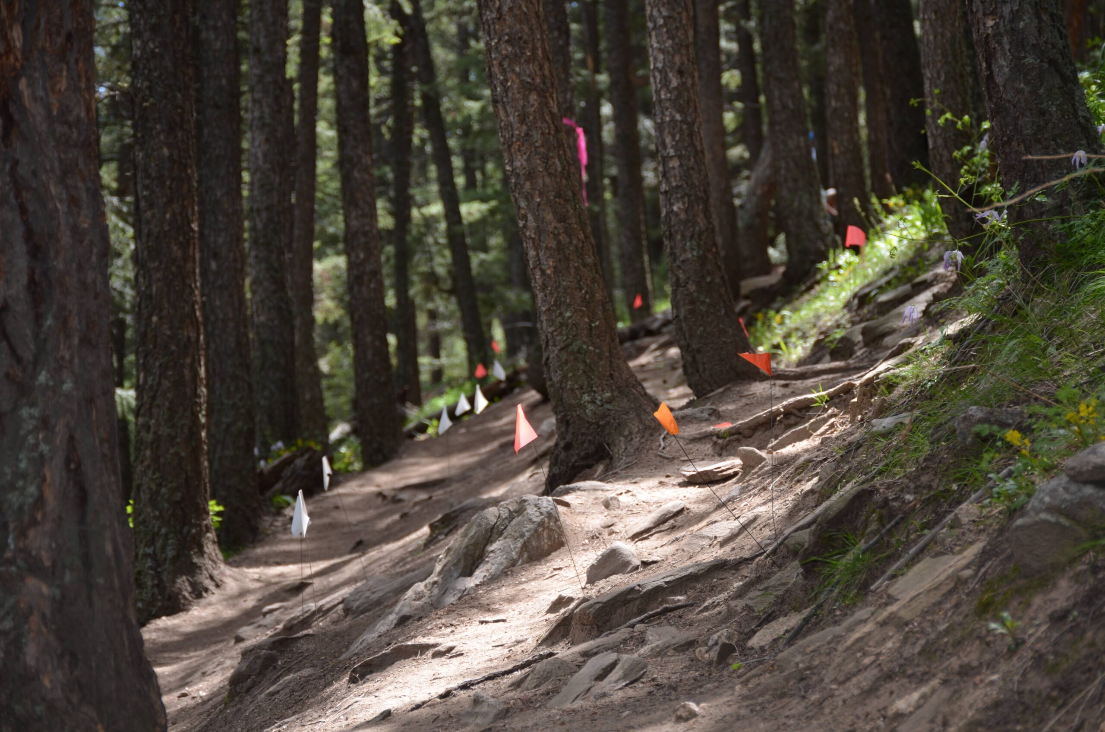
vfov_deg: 11.4
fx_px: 3676
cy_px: 366
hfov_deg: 17.1
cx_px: 552
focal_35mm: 120
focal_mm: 80
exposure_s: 1/200
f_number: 5.3
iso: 160
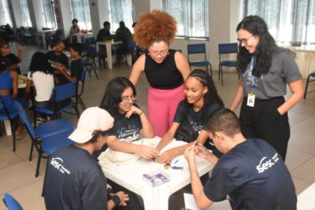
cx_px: 158
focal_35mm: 39
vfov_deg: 34.2
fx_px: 341
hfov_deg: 49.5
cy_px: 105
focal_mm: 26
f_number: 7.1
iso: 3200
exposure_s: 1/200
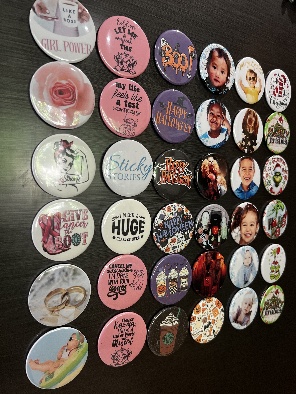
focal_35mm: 26
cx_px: 148
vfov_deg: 67.3
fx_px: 296
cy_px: 197
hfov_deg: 53.1
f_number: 1.5
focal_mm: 5.7
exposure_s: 1/104
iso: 125
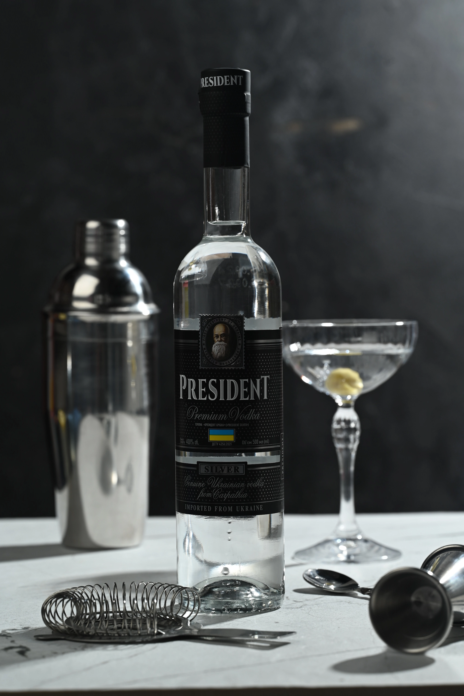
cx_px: 232
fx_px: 2030
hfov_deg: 13.0
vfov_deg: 19.5
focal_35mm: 105
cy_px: 348
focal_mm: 105
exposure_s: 1/125
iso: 125
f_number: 8
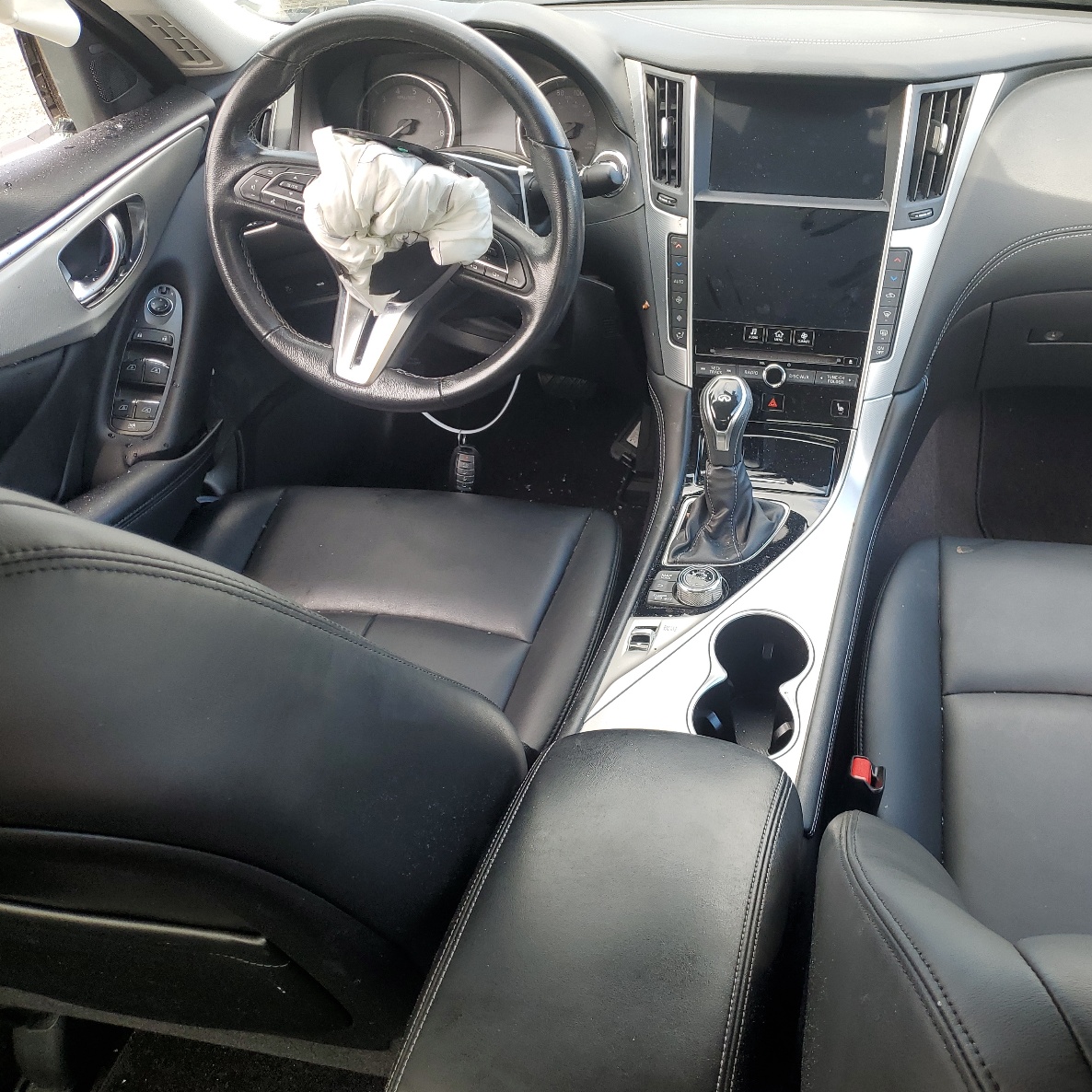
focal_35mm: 31
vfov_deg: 52.5
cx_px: 722
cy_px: 547
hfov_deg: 51.6
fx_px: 1106
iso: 50
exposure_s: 1/149
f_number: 1.5
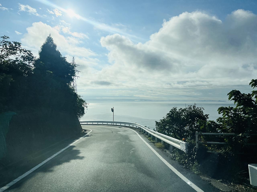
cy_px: 96
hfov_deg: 67.3
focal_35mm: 26
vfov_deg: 53.1
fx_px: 193
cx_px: 128
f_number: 1.6
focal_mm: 5.1
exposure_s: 1/17241
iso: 50
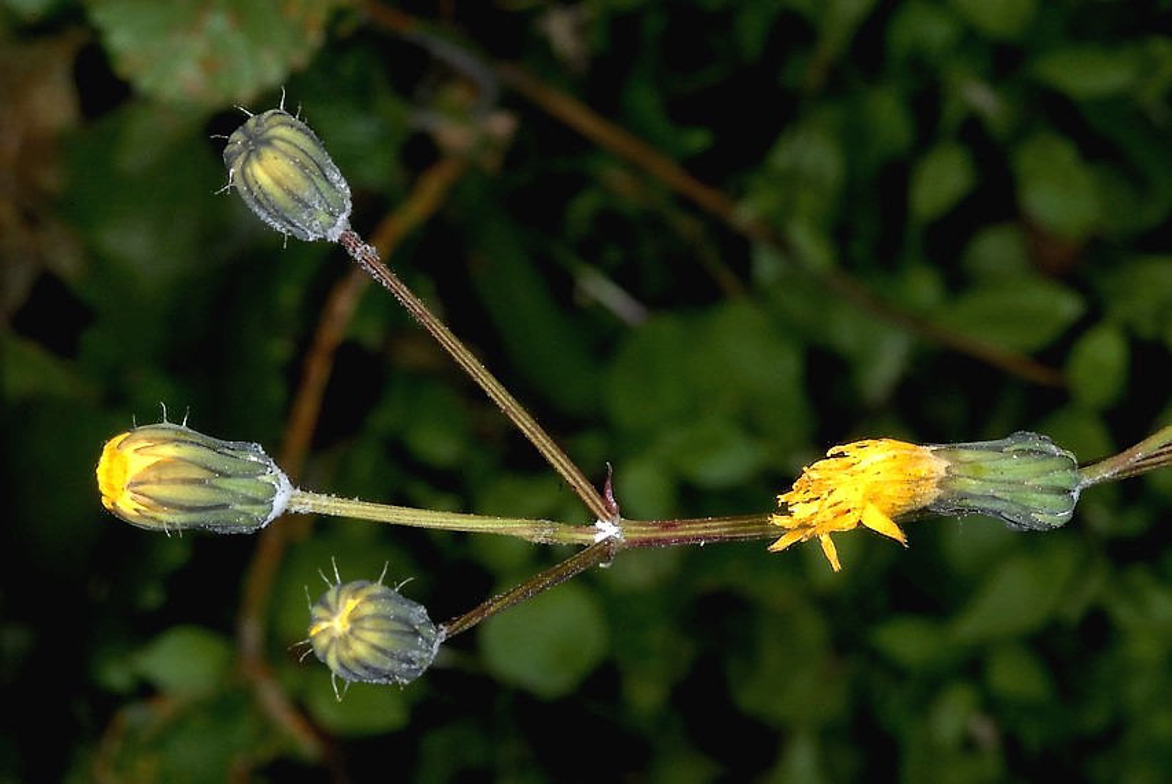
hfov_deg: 13.0
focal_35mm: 158
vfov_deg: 8.7
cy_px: 392
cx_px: 586
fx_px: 5133
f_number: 22
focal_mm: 105
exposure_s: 1/250
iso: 640
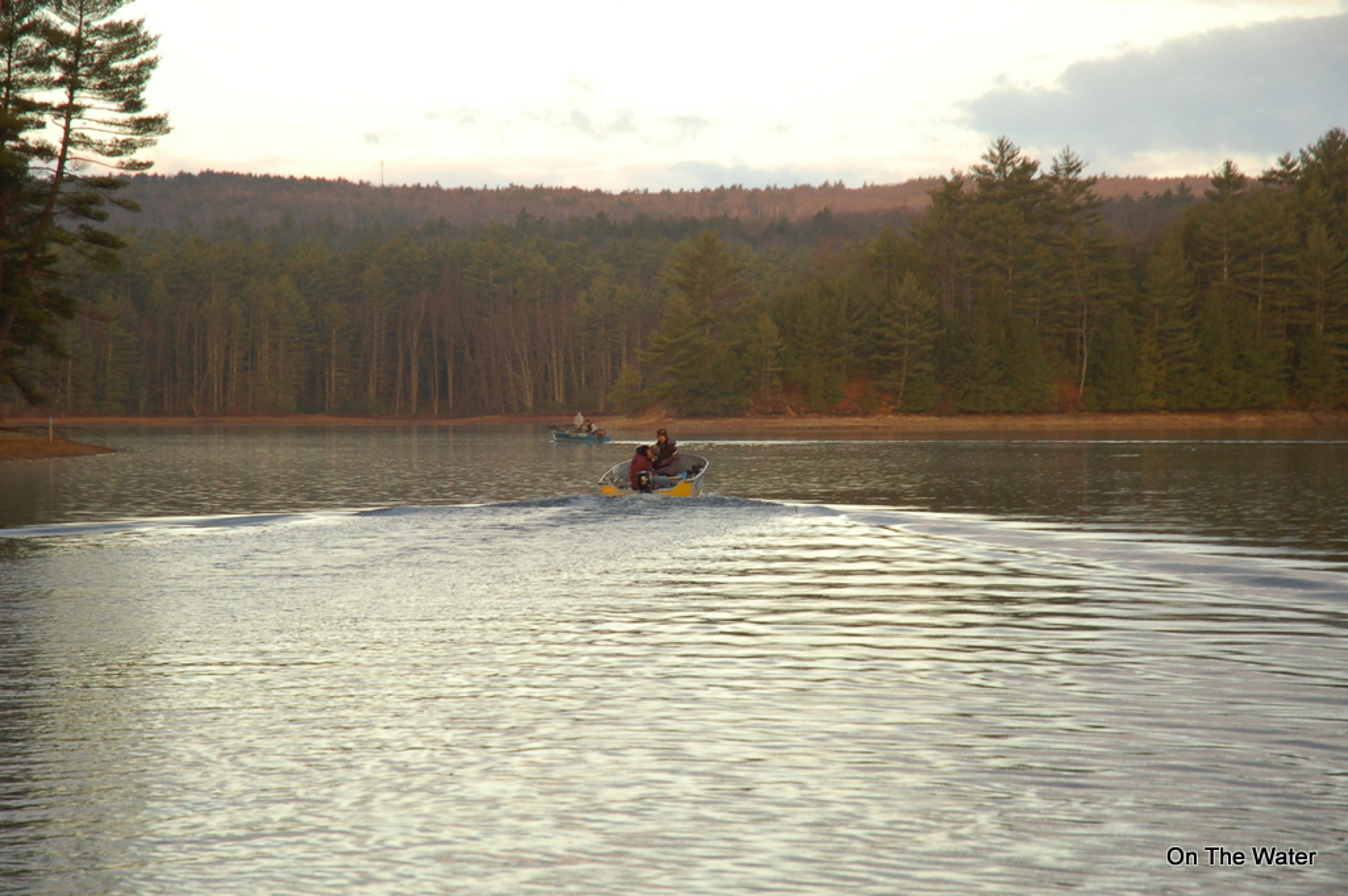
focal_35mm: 105
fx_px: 3928
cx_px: 674
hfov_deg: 19.5
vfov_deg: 13.0
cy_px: 448
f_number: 4.5
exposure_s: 1/125
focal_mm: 70
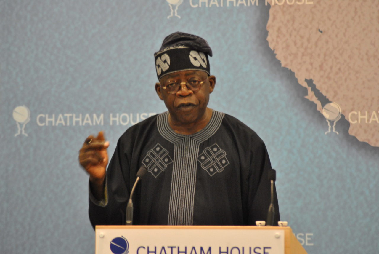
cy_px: 127
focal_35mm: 232
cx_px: 190
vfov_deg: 5.9
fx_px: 2451
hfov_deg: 8.8
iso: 800
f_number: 4.5
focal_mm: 155
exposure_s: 1/40
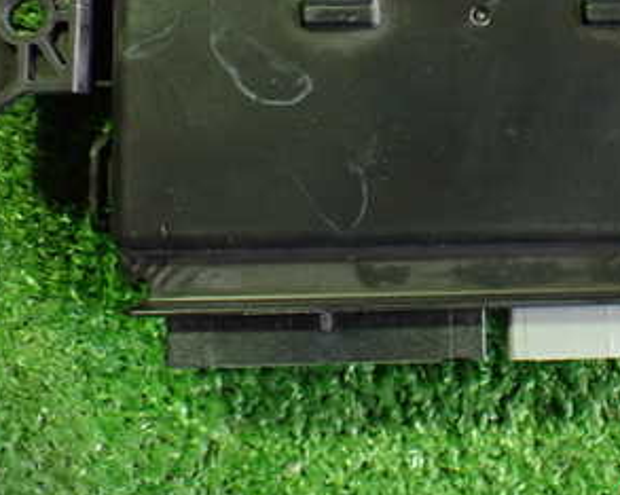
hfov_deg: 30.9
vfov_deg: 24.6
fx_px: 1100
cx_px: 470
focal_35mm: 60
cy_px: 47
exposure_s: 1/50
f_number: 2.3
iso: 800
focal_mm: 5.4
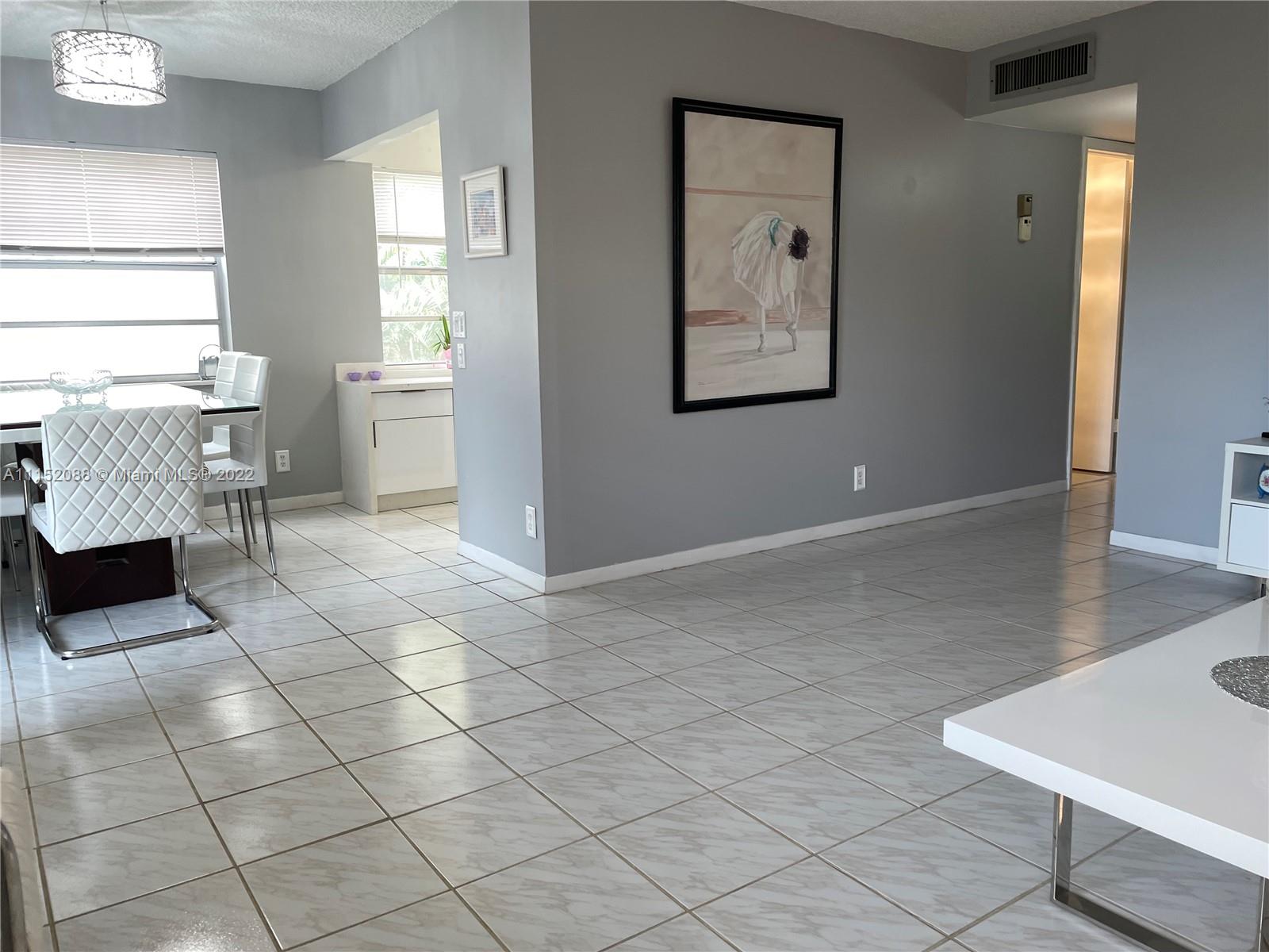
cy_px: 476
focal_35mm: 26
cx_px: 634
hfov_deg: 67.3
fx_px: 953
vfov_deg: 53.1
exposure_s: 1/120
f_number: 1.6
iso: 64
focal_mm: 4.2
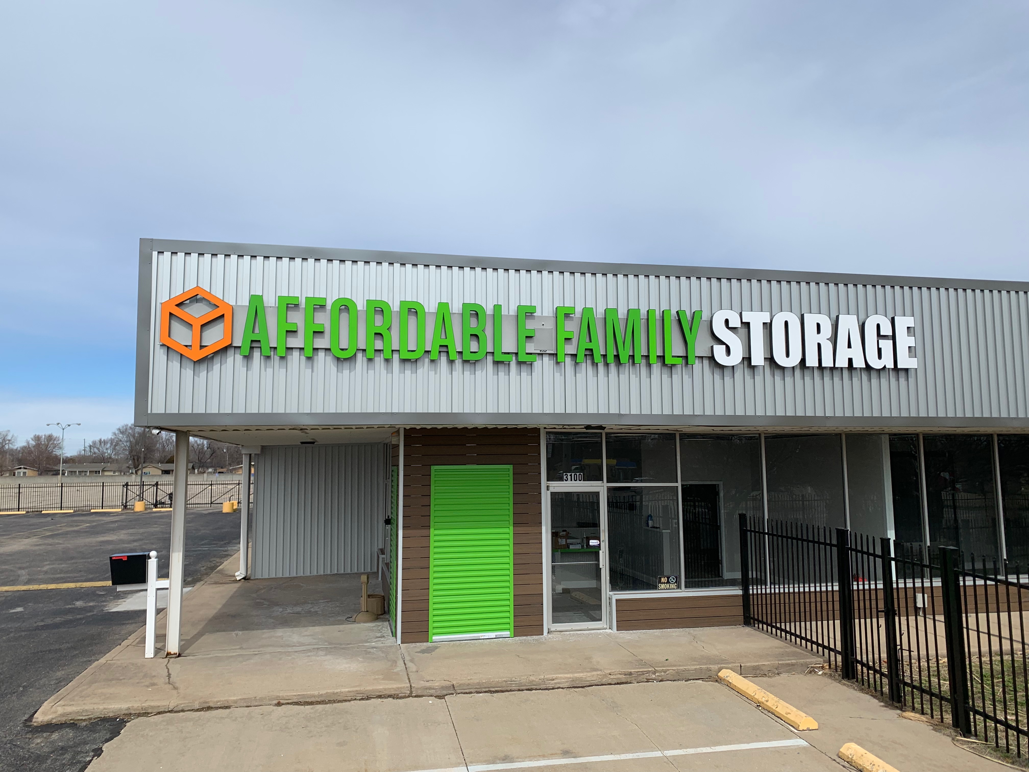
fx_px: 773
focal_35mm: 26
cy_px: 386
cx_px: 514
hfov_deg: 67.3
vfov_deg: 53.1
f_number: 1.8
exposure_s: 1/3937
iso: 25
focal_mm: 4.25
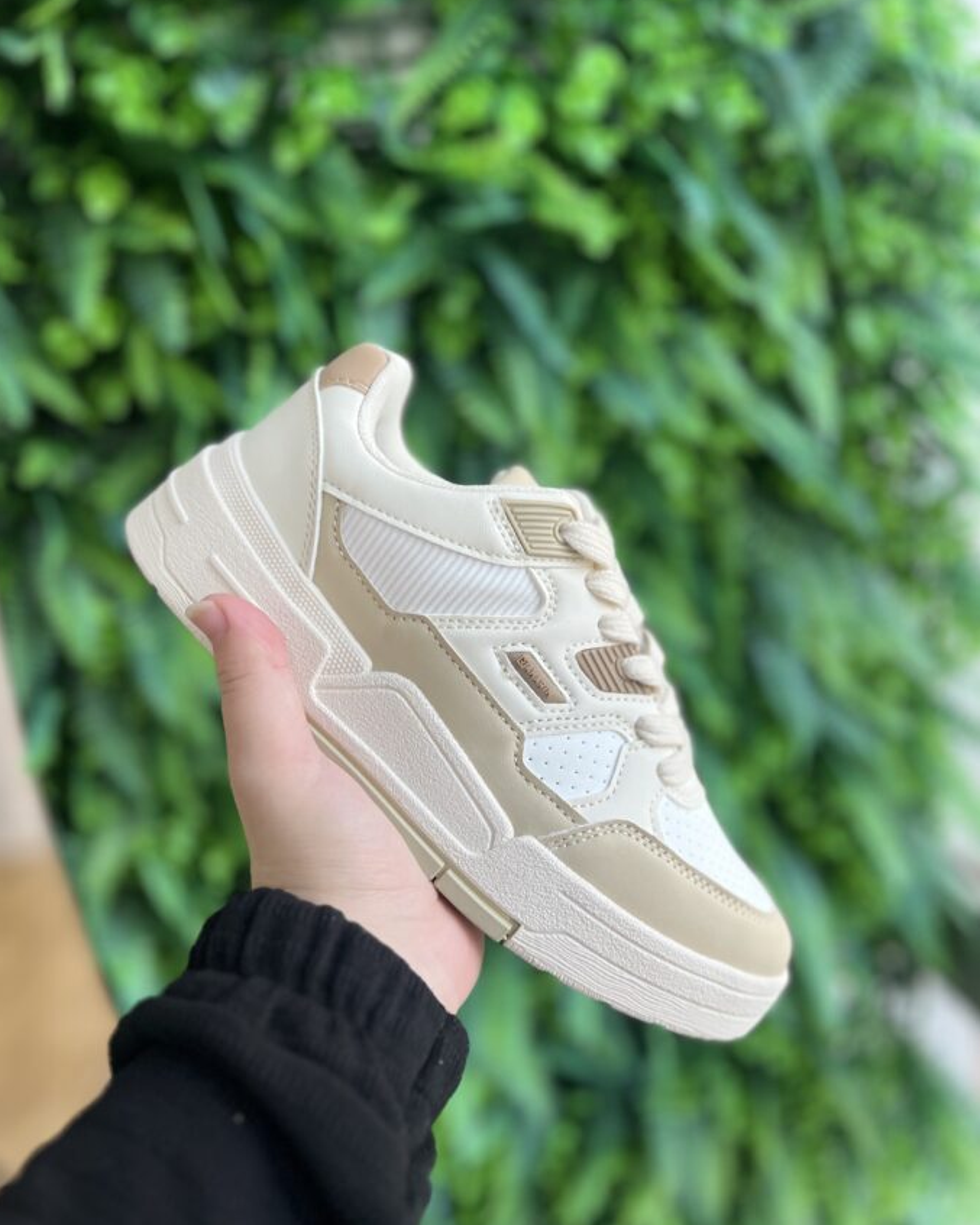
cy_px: 642
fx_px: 1015
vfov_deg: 62.2
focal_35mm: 28
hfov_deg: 51.5
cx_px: 475
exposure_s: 1/60
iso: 80
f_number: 1.5
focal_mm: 5.7
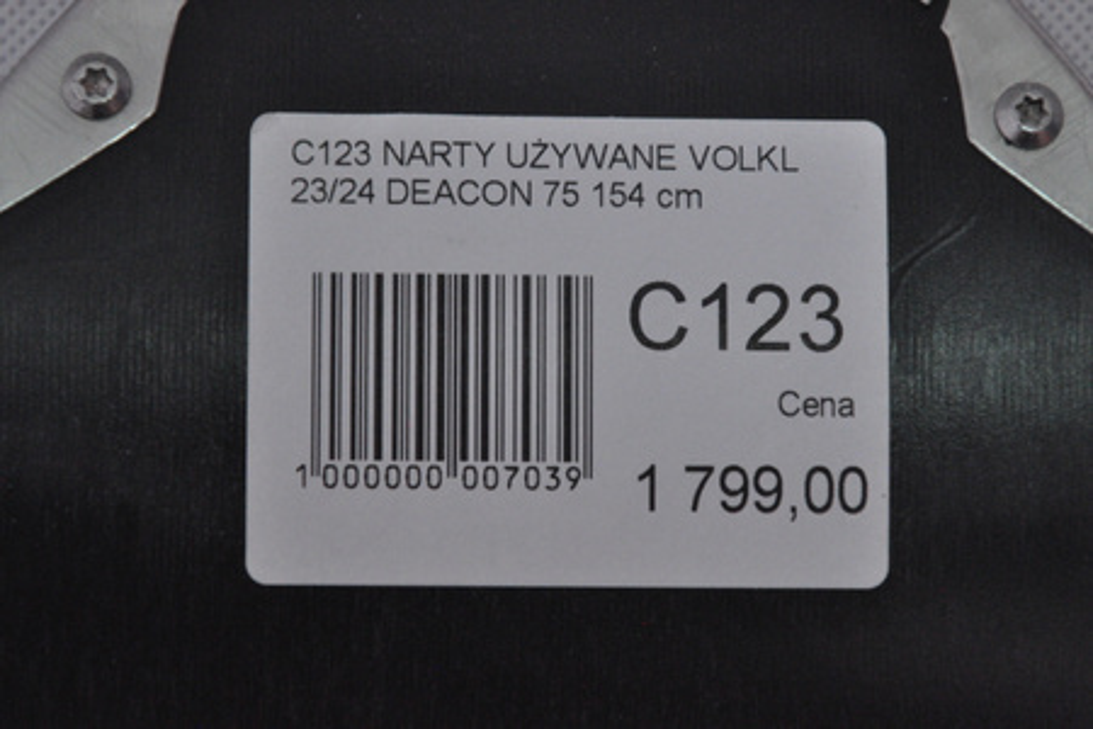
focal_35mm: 158
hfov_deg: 13.0
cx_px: 546
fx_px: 4782
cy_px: 364
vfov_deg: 8.7
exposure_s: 1/125
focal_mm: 105
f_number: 8
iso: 3200
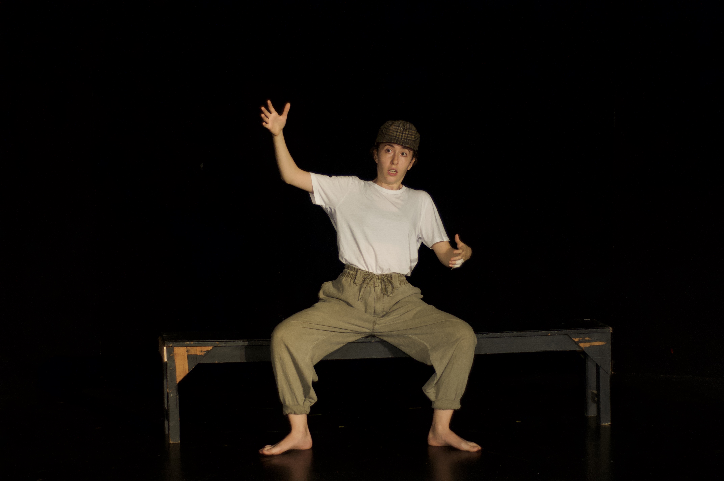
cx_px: 362
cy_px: 240
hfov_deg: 27.0
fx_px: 1506
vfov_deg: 18.1
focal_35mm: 75
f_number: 1.8
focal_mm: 50
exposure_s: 1/160
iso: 800
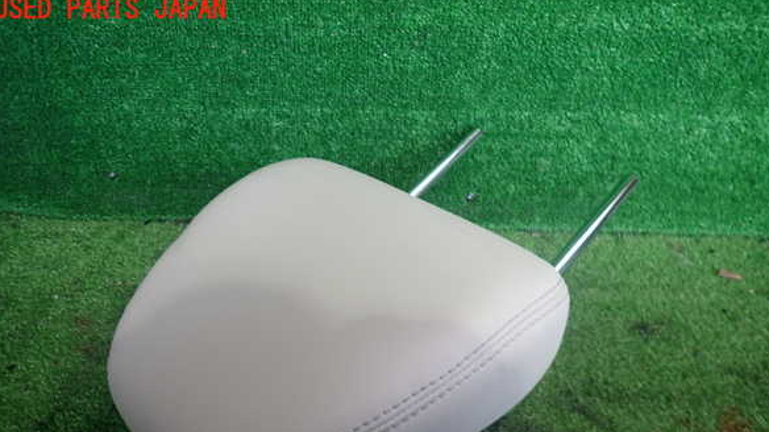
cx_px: 382
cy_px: 290
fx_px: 571
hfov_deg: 67.9
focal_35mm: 28
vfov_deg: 40.9
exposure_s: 1/50
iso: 200
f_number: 2
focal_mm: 4.5
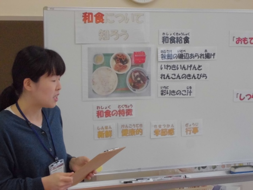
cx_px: 126
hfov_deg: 23.6
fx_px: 607
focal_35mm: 83
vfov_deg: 17.8
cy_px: 95
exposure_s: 1/60
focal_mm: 14.9
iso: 400
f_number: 6.7
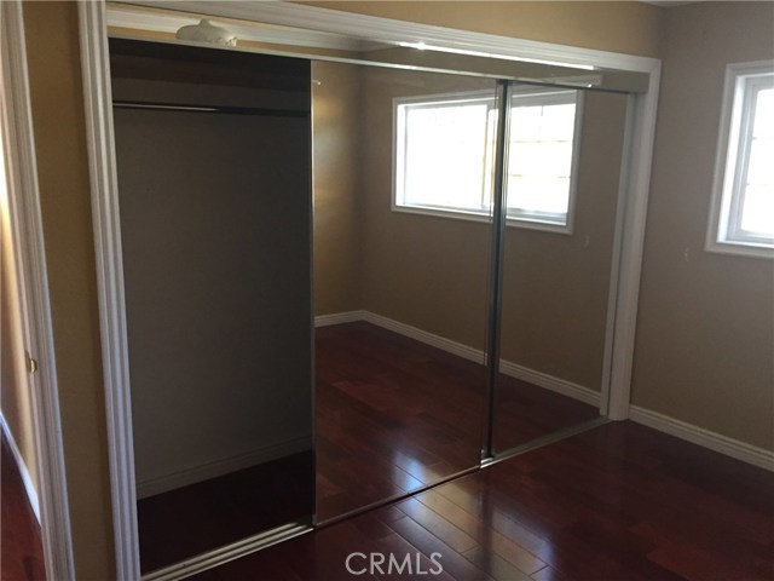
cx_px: 387
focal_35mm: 29
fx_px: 648
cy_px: 290
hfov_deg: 61.7
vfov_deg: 48.2
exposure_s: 1/30
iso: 160
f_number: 2.2
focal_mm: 4.15
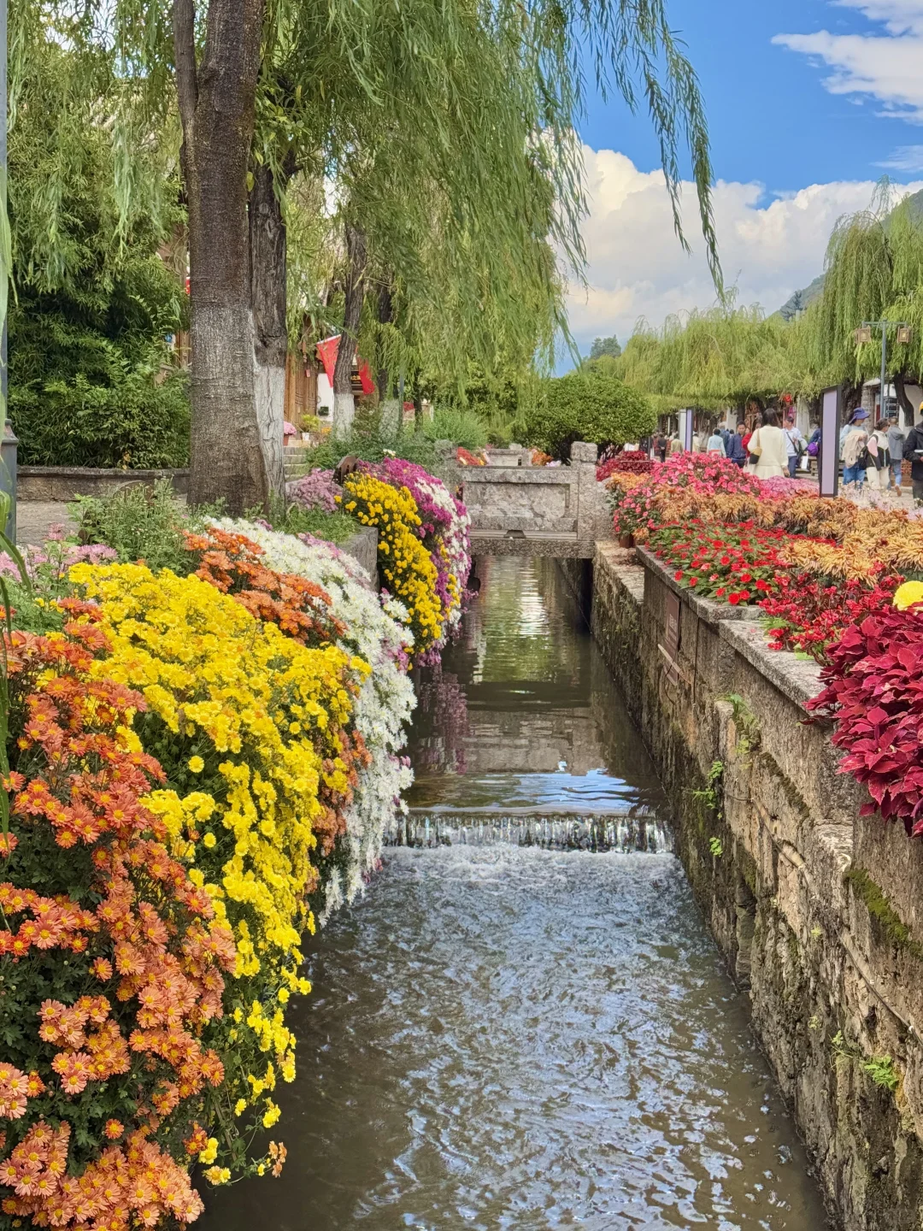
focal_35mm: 48
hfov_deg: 30.3
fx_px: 1706
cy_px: 616
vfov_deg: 39.7
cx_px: 462
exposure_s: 1/1307
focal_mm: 6.76
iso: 100
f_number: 1.78
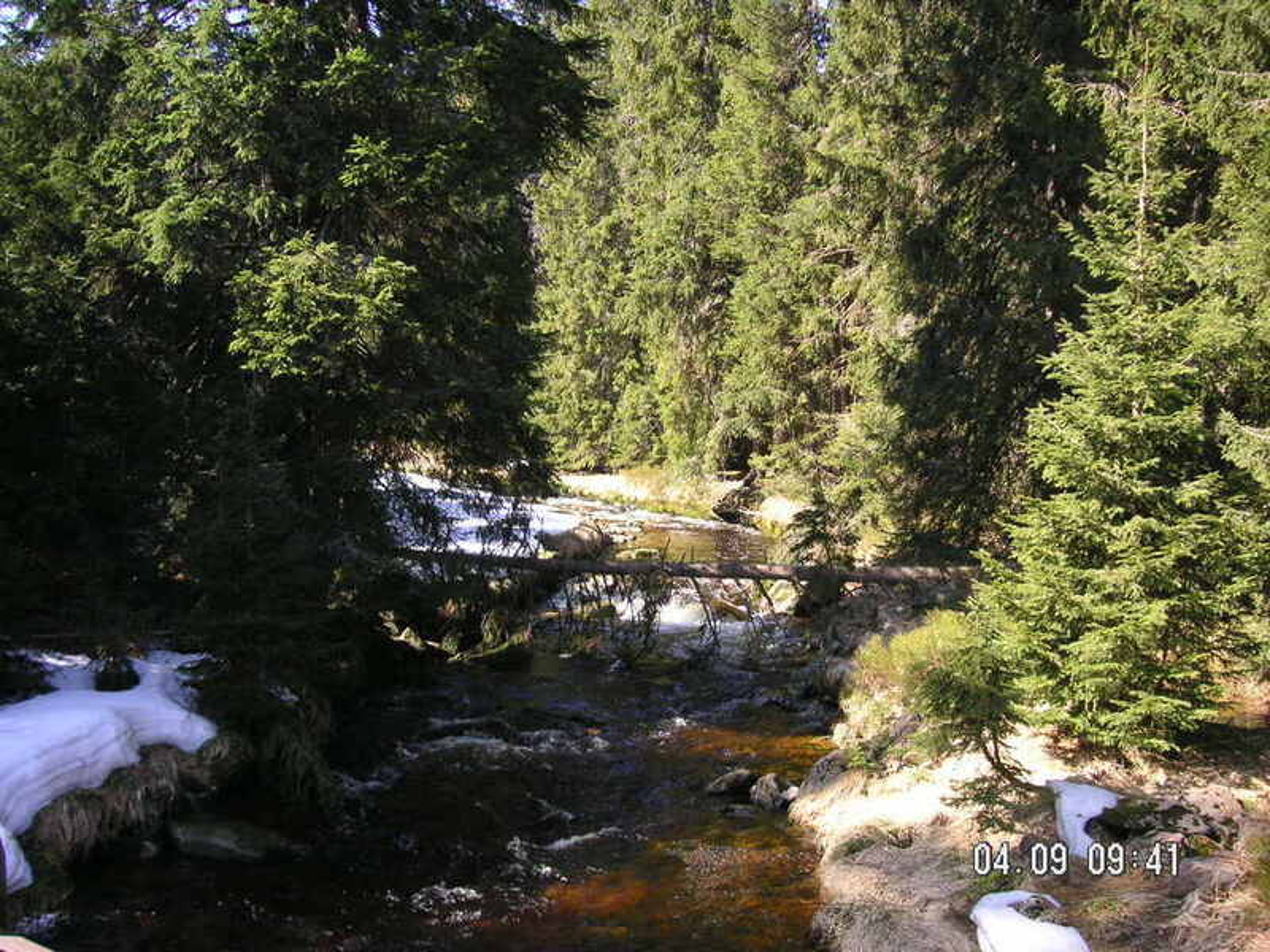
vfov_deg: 38.7
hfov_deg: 50.1
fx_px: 1357
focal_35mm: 37
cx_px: 635
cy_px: 476
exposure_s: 1/180
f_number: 2.8
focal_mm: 6.1
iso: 50
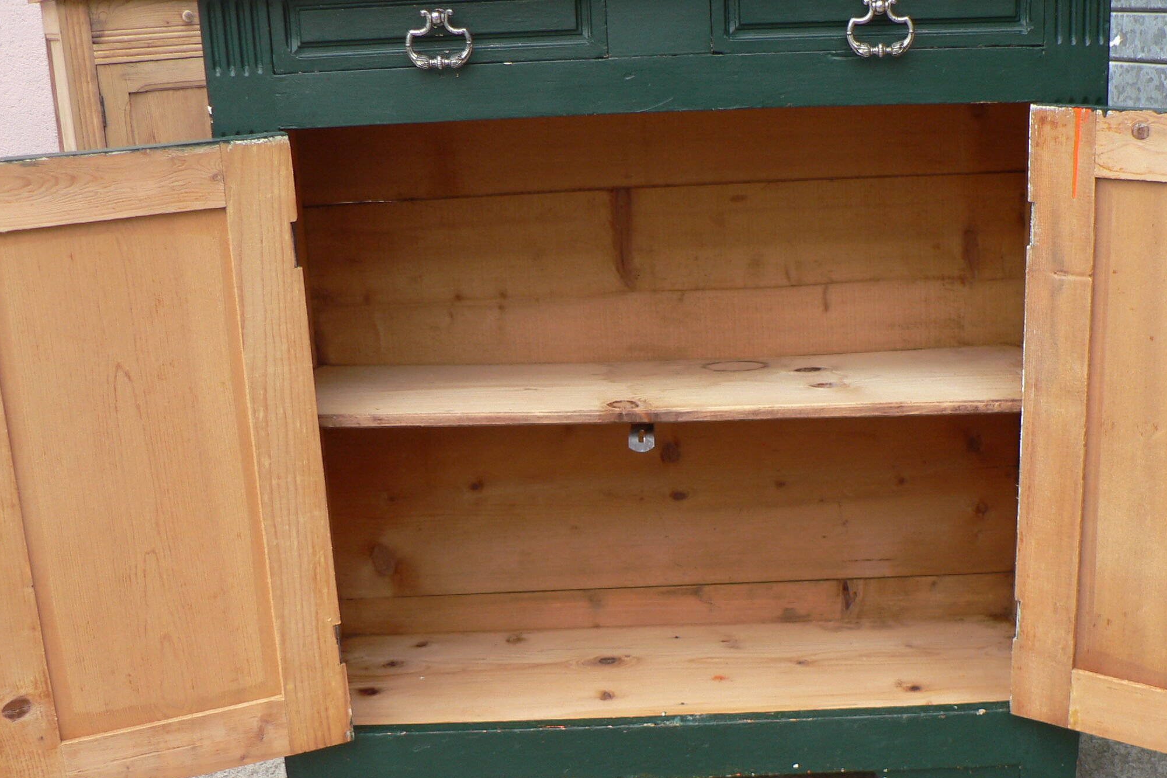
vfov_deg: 27.9
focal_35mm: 48
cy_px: 533
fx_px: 1556
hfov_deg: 41.0
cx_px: 677
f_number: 2.8
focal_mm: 6
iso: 80
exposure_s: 1/125
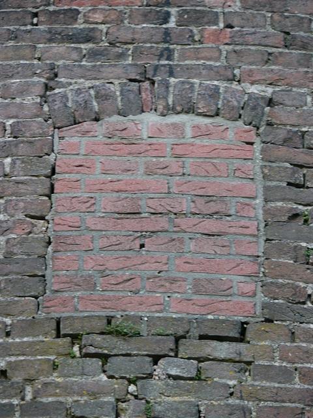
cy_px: 209
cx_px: 156
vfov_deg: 5.4
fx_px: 4413
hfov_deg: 4.1
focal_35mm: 366
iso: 100
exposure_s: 1/20
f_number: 4.8
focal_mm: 183
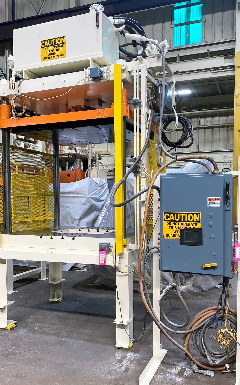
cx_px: 127
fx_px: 335
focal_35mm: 32
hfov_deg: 39.4
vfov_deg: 59.5
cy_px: 212
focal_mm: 4.25
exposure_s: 1/120
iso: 125
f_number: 1.8
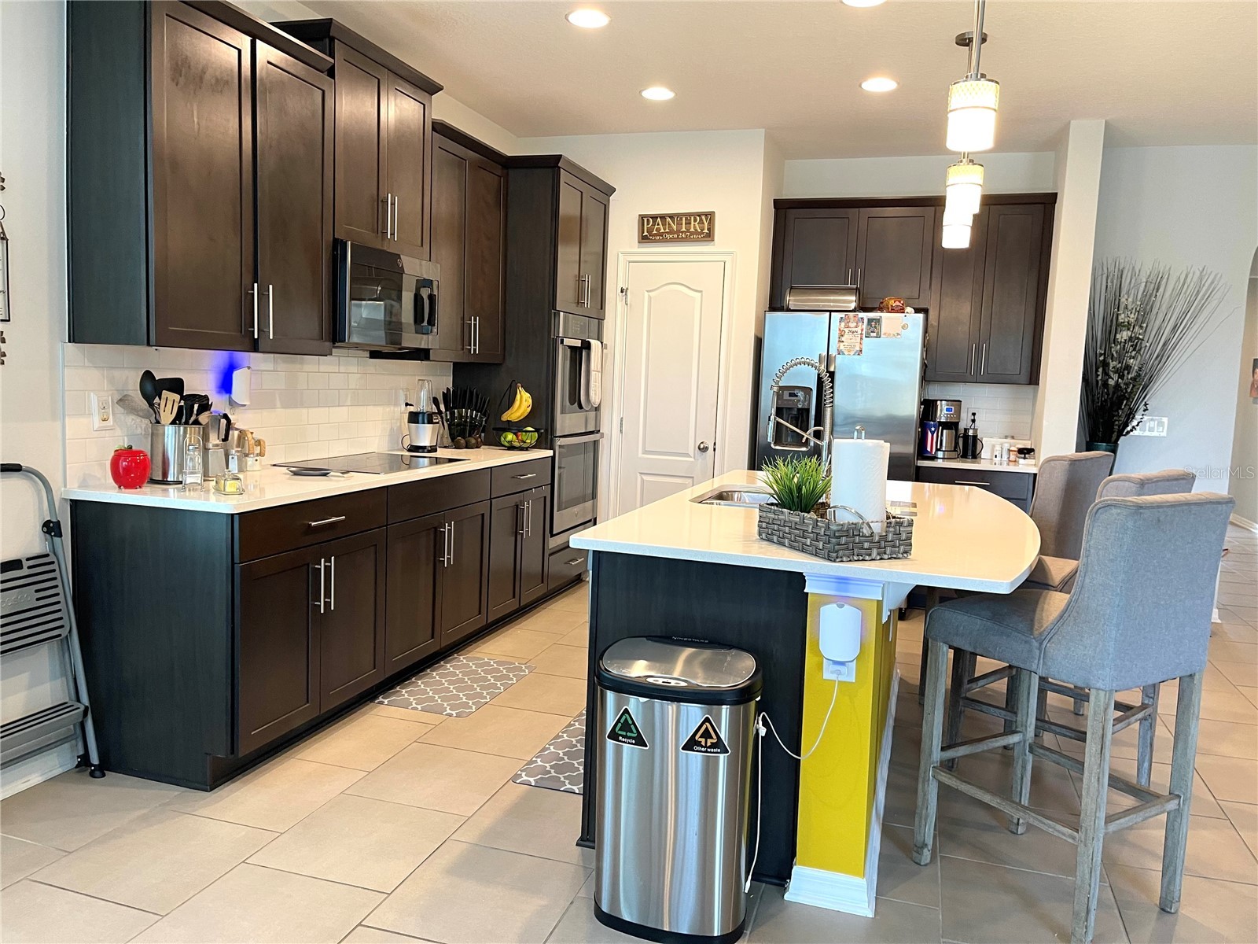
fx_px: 909
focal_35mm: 25
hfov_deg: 69.4
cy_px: 472
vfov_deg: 54.9
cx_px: 629
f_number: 1.6
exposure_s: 1/60
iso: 125
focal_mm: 5.1
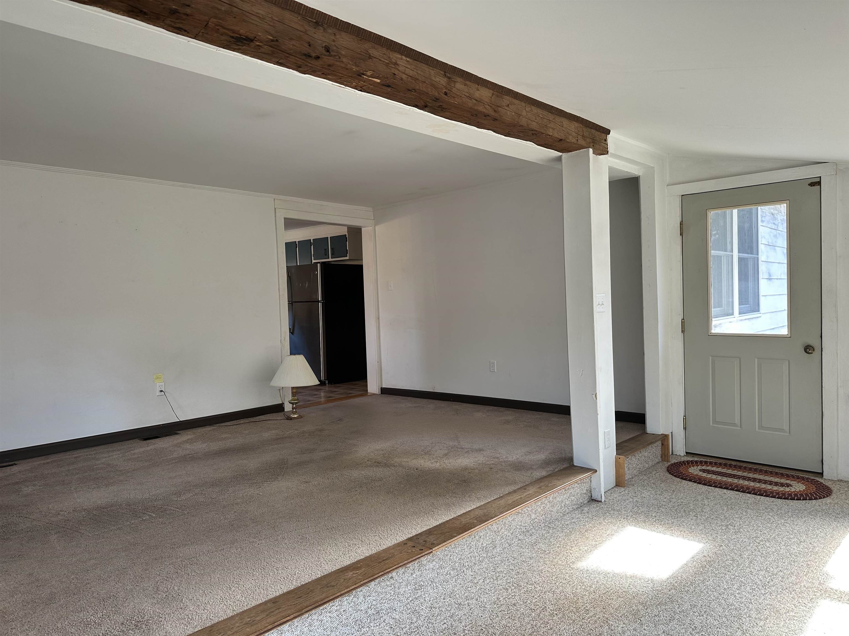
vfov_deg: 56.8
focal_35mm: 24
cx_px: 424
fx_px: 589
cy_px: 318
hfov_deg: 71.6
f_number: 1.78
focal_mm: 6.86
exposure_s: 1/121
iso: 80
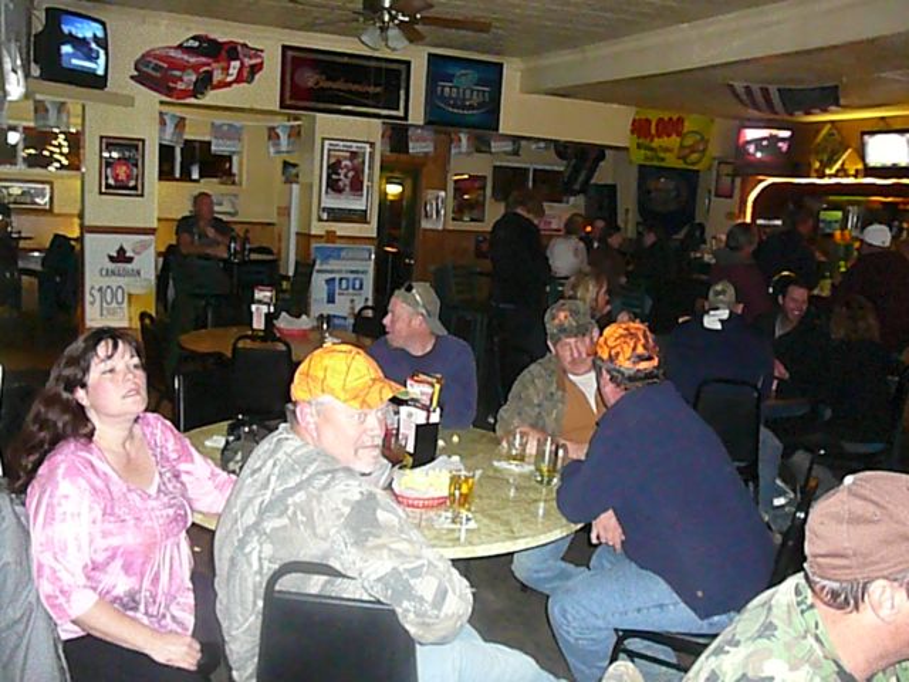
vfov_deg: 40.7
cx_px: 454
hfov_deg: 52.6
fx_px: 919
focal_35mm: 35
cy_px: 341
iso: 1250
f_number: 2.8
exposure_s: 1/30
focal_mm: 5.2
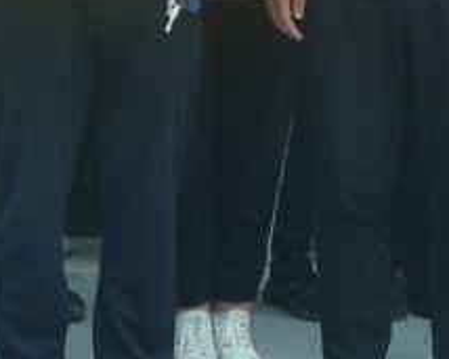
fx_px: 2803
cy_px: -400
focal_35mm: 211
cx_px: -13
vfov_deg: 7.0
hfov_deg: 9.1
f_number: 3.8
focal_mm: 20
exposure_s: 1/200
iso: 100
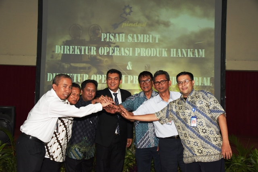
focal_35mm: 42
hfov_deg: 46.4
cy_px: 86
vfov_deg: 31.9
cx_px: 129
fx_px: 301
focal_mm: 42
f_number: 7.1
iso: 1400
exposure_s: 1/60
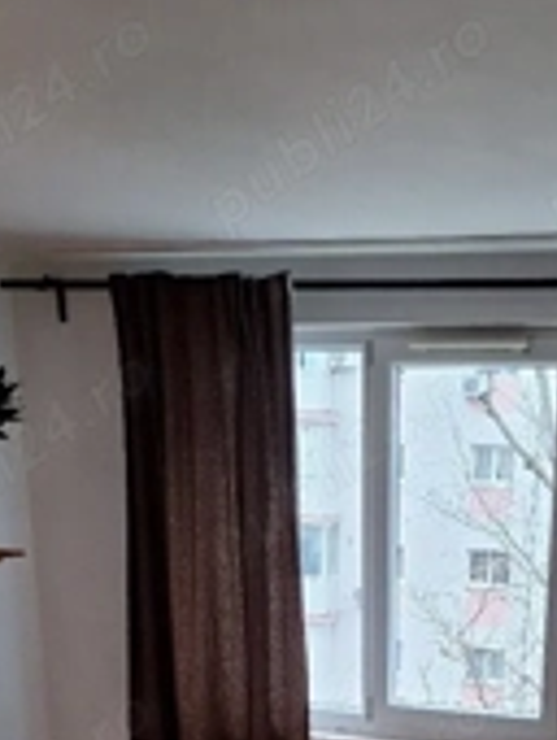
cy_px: 853
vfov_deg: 30.8
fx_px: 1156
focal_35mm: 54
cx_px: 435
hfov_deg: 26.7
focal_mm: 5.54
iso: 125
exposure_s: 1/50
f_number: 1.8
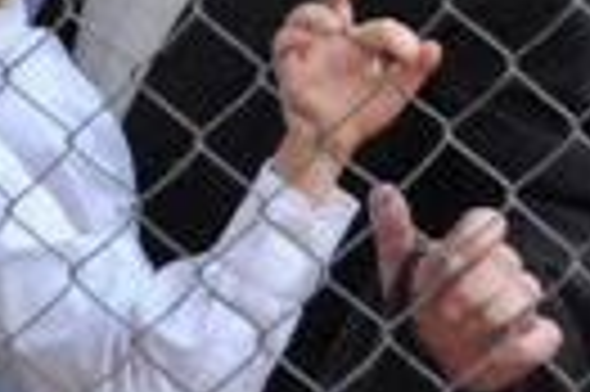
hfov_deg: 7.7
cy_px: -658
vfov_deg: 5.1
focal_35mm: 257
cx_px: -590
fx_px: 4207
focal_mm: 22
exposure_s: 1/160
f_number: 6.3
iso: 200
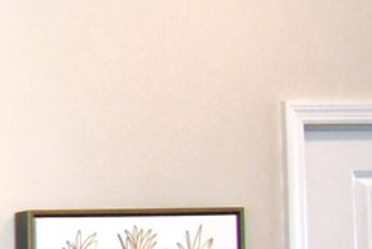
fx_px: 1065
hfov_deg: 10.3
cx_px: -853
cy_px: 358
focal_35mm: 103
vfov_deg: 12.7
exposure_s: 1/125
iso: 400
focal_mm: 10
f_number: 4.5
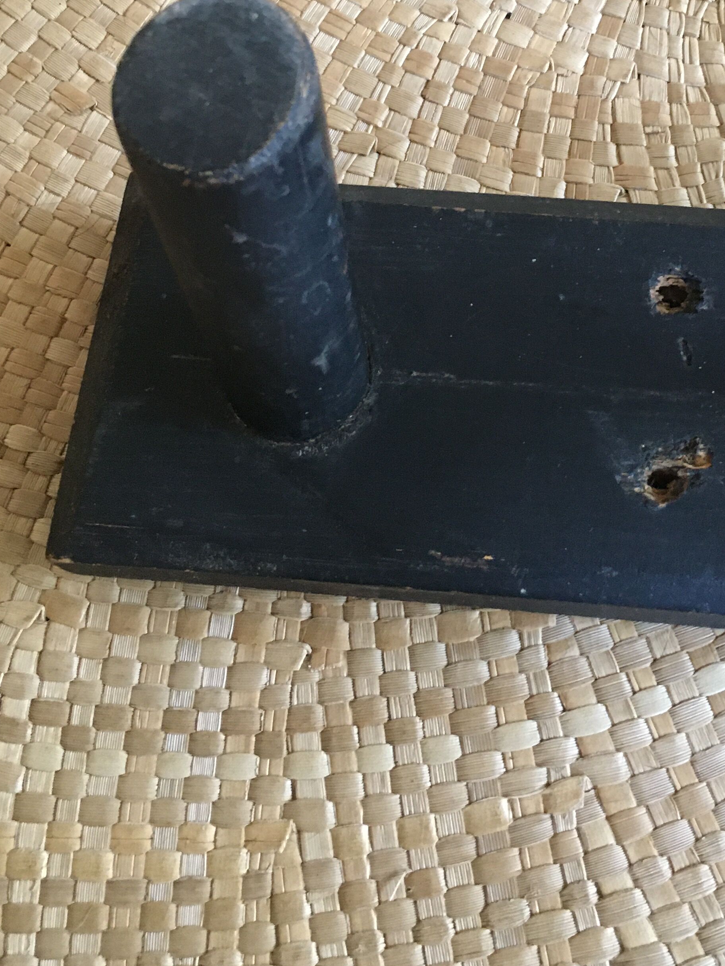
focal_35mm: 48
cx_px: 524
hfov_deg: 29.9
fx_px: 1340
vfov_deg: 38.6
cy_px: 241
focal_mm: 4.15
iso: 200
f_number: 2.2
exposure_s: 1/20
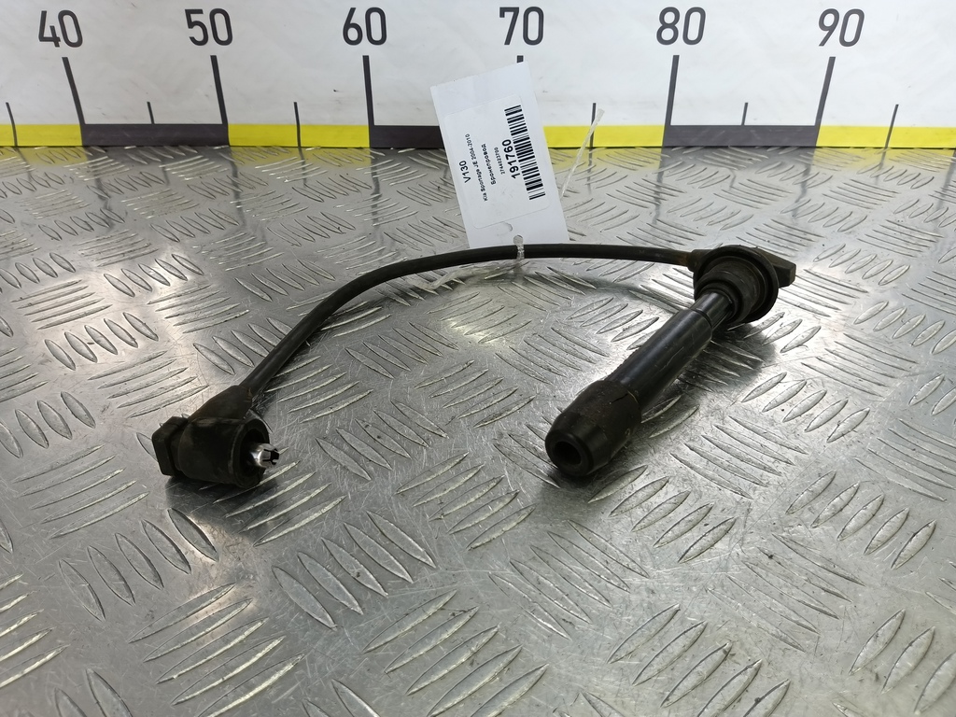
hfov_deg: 73.9
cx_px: 478
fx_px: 635
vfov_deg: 58.9
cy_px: 358
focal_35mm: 23
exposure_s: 1/100
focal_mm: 4.11
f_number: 1.6
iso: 116
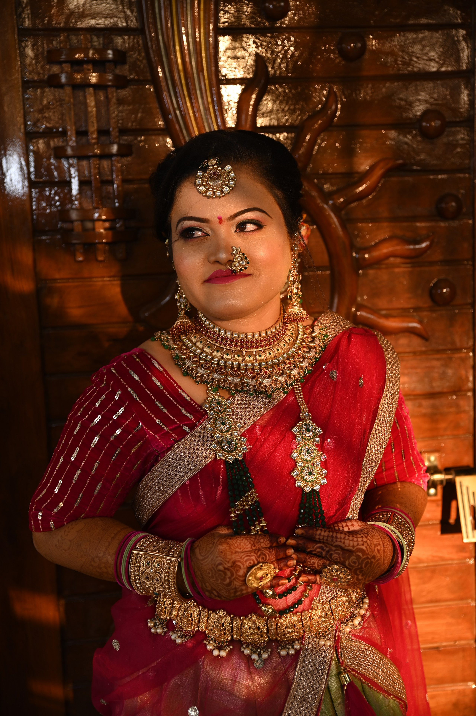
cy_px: 358
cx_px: 238
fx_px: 1033
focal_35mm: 52
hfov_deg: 26.0
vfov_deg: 38.2
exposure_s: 1/160
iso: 100
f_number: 2.8
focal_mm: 52
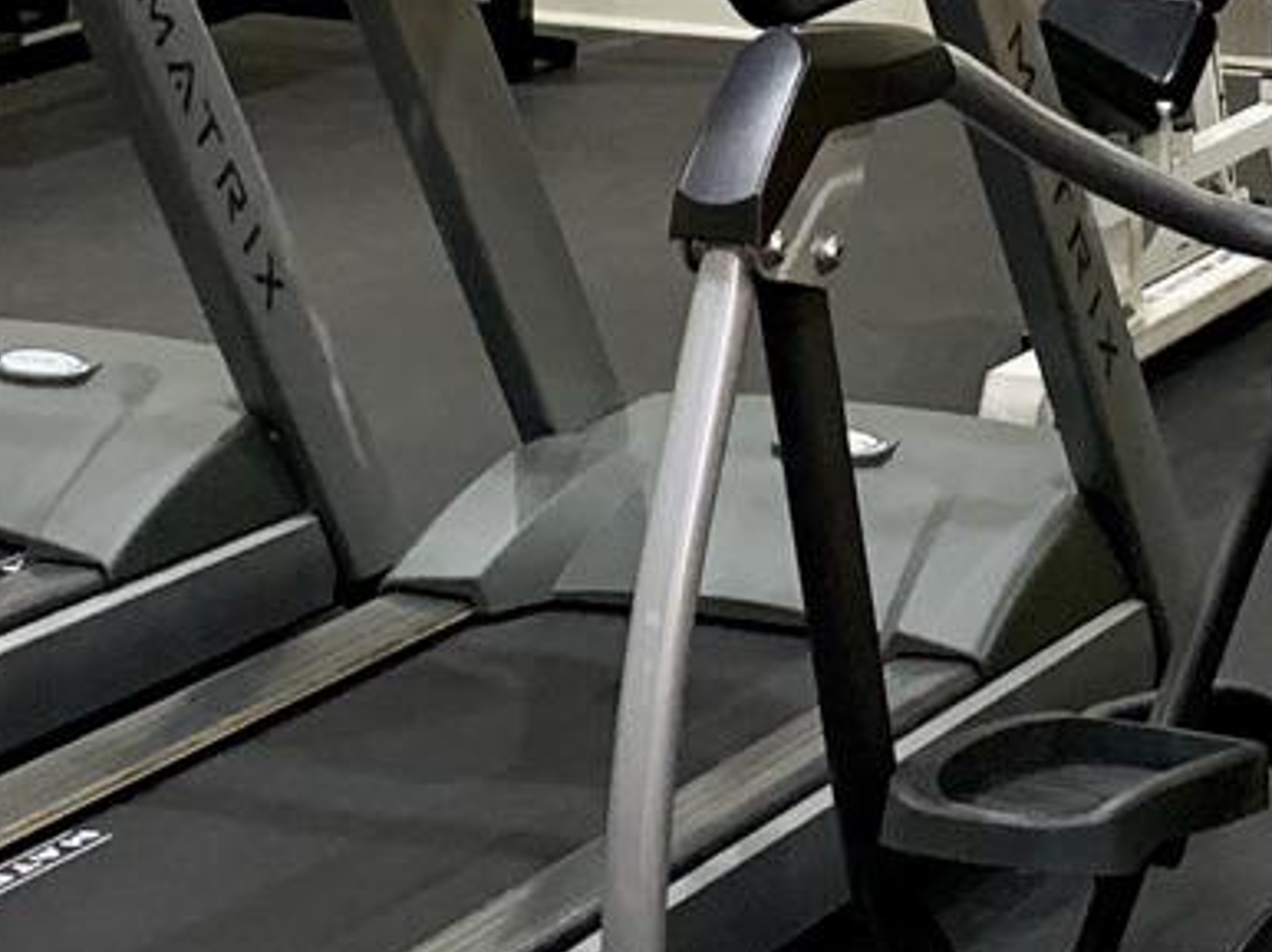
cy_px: -138
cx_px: 1087
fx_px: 5068
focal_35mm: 138
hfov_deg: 14.2
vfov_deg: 10.6
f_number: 1.8
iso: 250
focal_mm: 4.25
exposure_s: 1/40
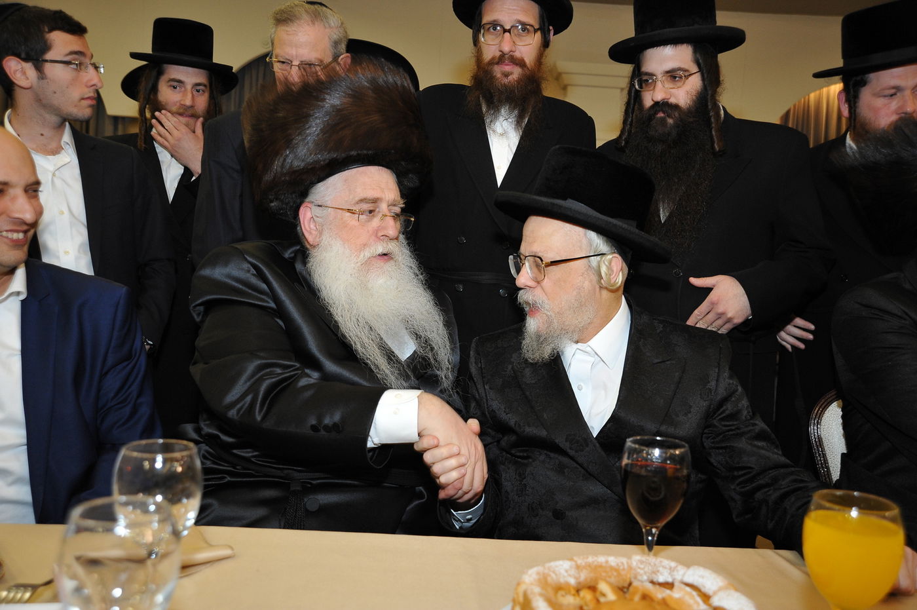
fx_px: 814
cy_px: 305
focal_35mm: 32
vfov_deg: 41.0
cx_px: 458
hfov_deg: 58.8
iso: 1600
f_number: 4
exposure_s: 1/125
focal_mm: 32
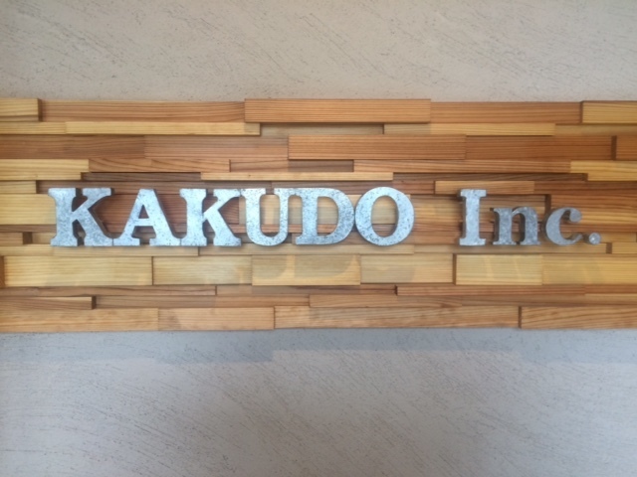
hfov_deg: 61.7
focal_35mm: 29
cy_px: 238
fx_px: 534
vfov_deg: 48.2
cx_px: 318
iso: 40
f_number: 2.2
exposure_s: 1/30
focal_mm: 4.15
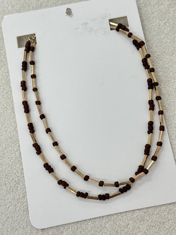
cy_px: 119
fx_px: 373
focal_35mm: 55
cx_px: 98
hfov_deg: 26.6
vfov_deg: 34.9
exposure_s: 1/50
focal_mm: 6.76
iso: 200
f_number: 1.78
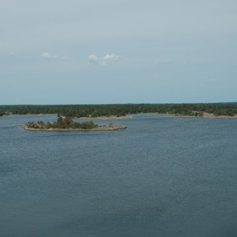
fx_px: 485
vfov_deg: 27.4
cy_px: 117
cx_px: 92
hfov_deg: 27.4
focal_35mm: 63
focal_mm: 31
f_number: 14
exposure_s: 1/800
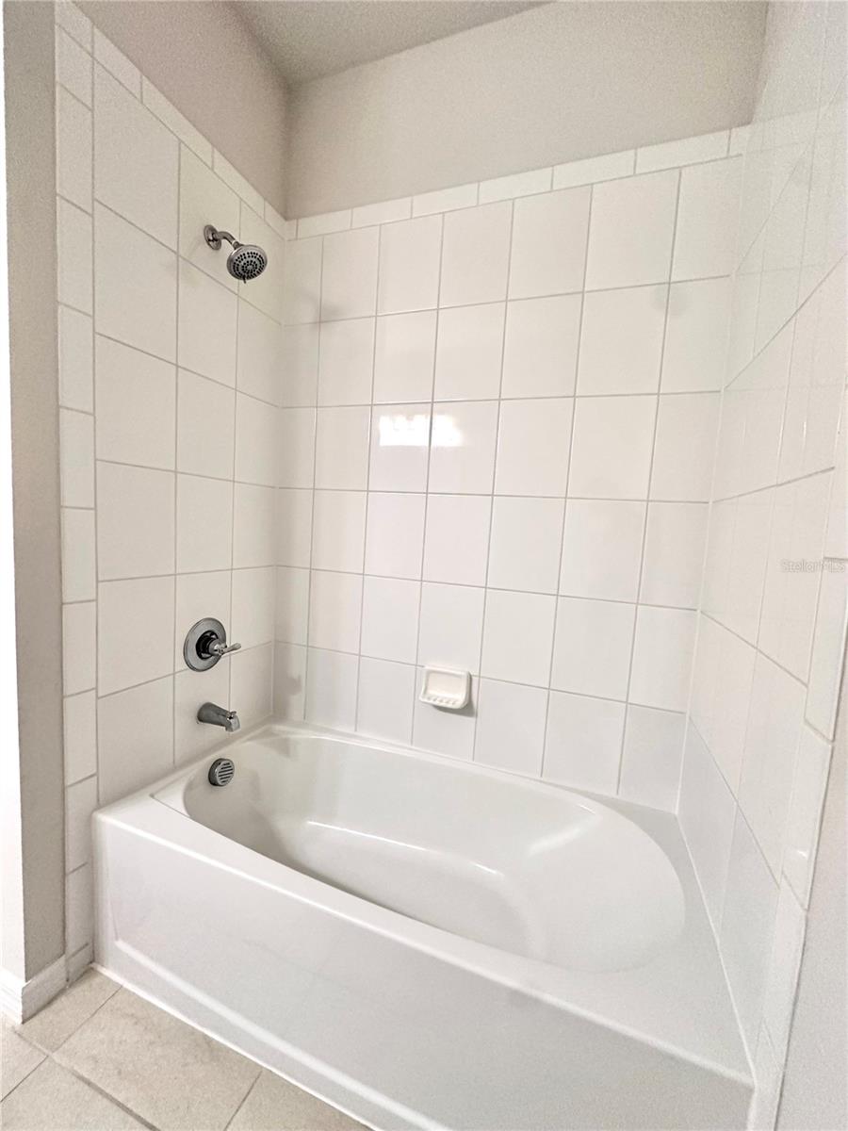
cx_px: 424
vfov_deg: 102.1
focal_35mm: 14
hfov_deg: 85.7
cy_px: 566
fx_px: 457
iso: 320
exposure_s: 1/120
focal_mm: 2.22
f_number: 2.2
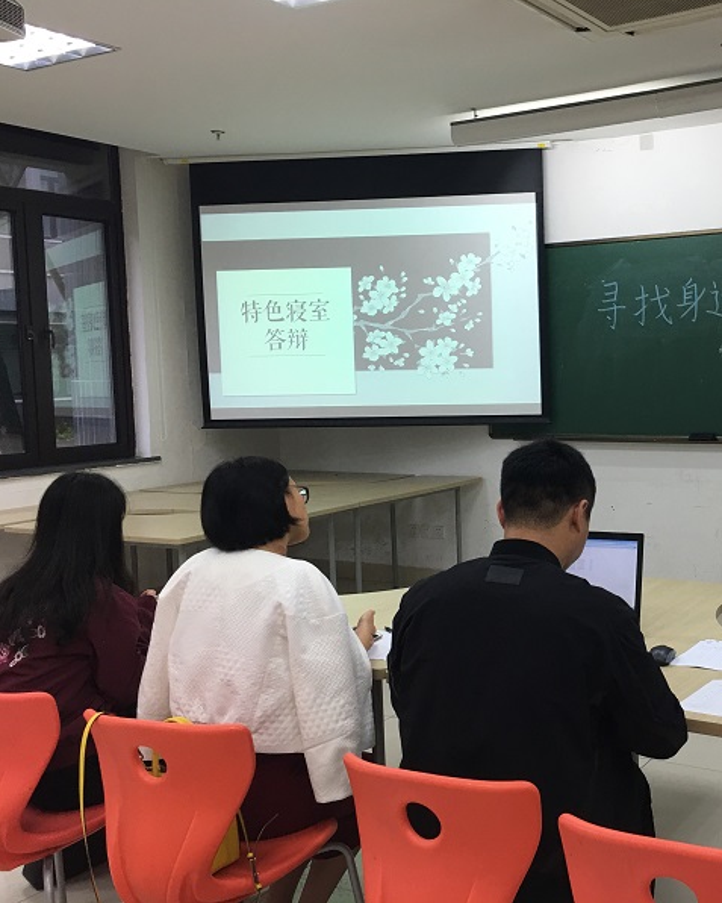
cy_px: 450
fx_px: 1015
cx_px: 604
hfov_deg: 37.4
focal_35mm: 38
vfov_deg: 47.9
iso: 40
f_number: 2.2
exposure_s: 1/33
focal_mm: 4.15
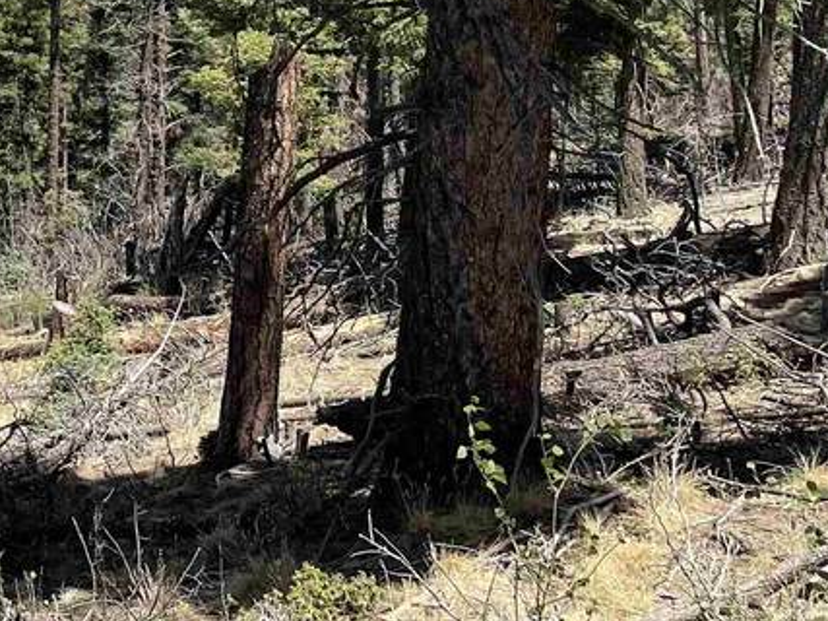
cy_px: -215
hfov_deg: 21.6
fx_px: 1865
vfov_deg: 17.6
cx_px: -359
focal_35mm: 78
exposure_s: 1/3300
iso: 32
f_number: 1.6
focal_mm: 4.2
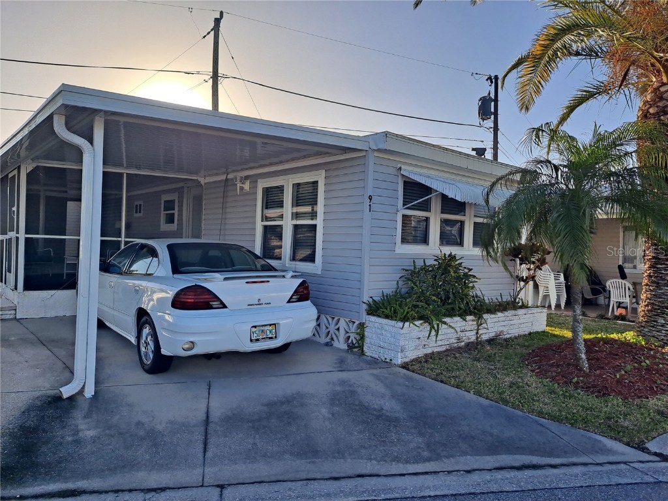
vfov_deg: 54.9
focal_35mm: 25
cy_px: 250
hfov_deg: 69.4
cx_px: 334
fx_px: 482
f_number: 2
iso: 32
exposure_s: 1/1181
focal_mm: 4.6
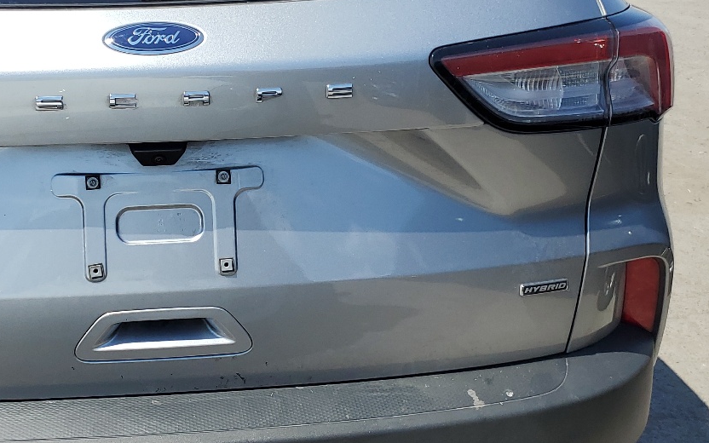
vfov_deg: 24.3
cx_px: 179
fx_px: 1024
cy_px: 152
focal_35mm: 53
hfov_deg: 37.3
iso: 50
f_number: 1.5
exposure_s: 1/3333
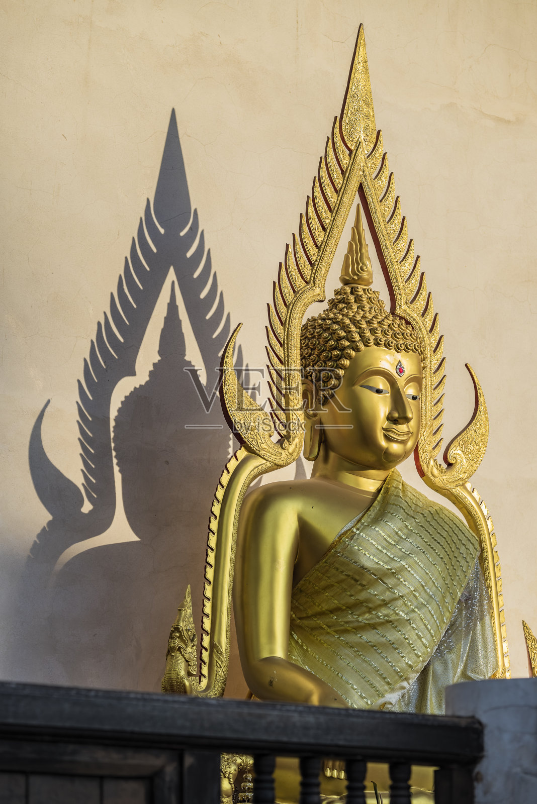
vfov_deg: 20.0
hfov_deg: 13.4
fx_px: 2280
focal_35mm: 102
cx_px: 268
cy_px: 402
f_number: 5.6
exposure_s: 1/400
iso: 100
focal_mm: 102
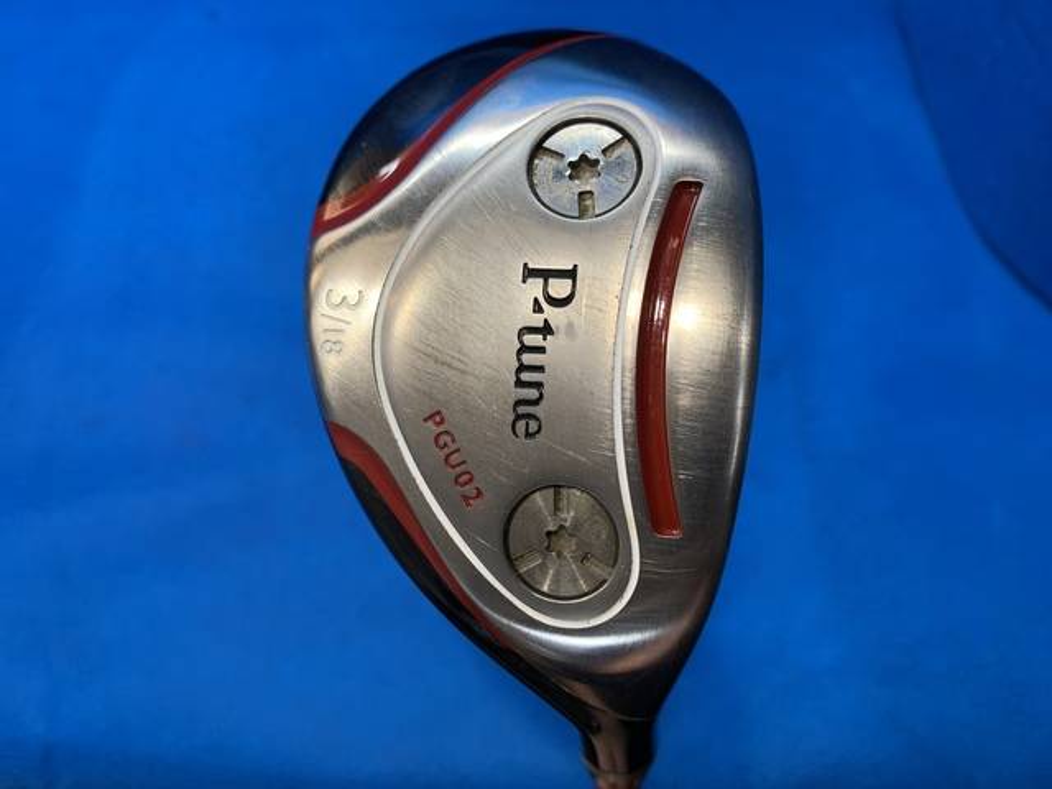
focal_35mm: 26
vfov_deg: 53.1
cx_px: 526
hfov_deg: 67.3
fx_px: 790
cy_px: 394
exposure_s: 1/60
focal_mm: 4.25
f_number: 1.8
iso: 50
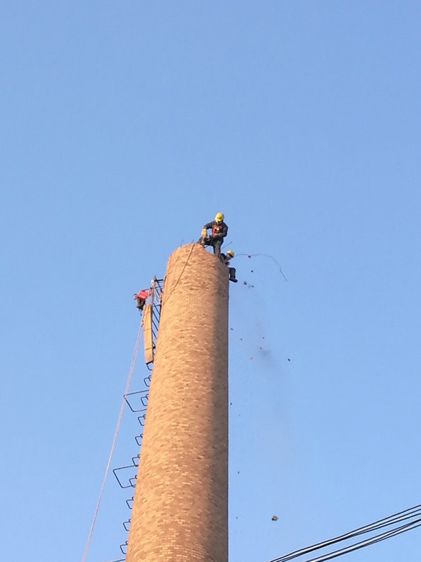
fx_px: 1752
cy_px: 281
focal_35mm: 108
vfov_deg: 18.2
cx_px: 210
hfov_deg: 13.7
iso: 50
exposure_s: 1/266
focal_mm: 4.5
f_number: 2.2
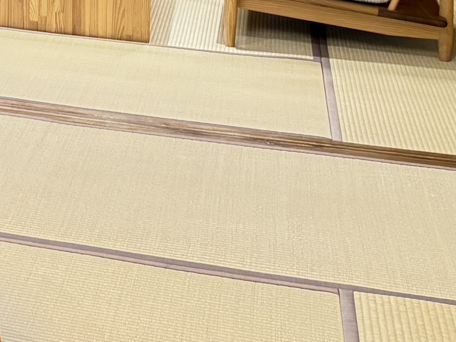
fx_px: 1344
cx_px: -308
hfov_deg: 16.7
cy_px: -227
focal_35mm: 102
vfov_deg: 13.4
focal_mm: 6.76
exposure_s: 1/60
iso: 640
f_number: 1.78
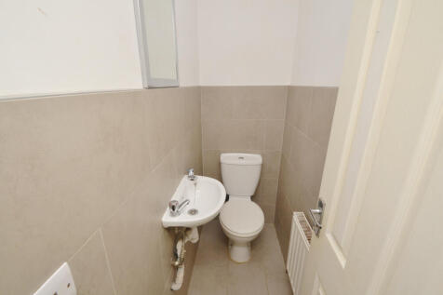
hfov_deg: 100.4
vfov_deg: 77.3
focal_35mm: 15
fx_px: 185
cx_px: 222
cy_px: 148
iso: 400
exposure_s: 1/125
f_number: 7.1
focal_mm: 10
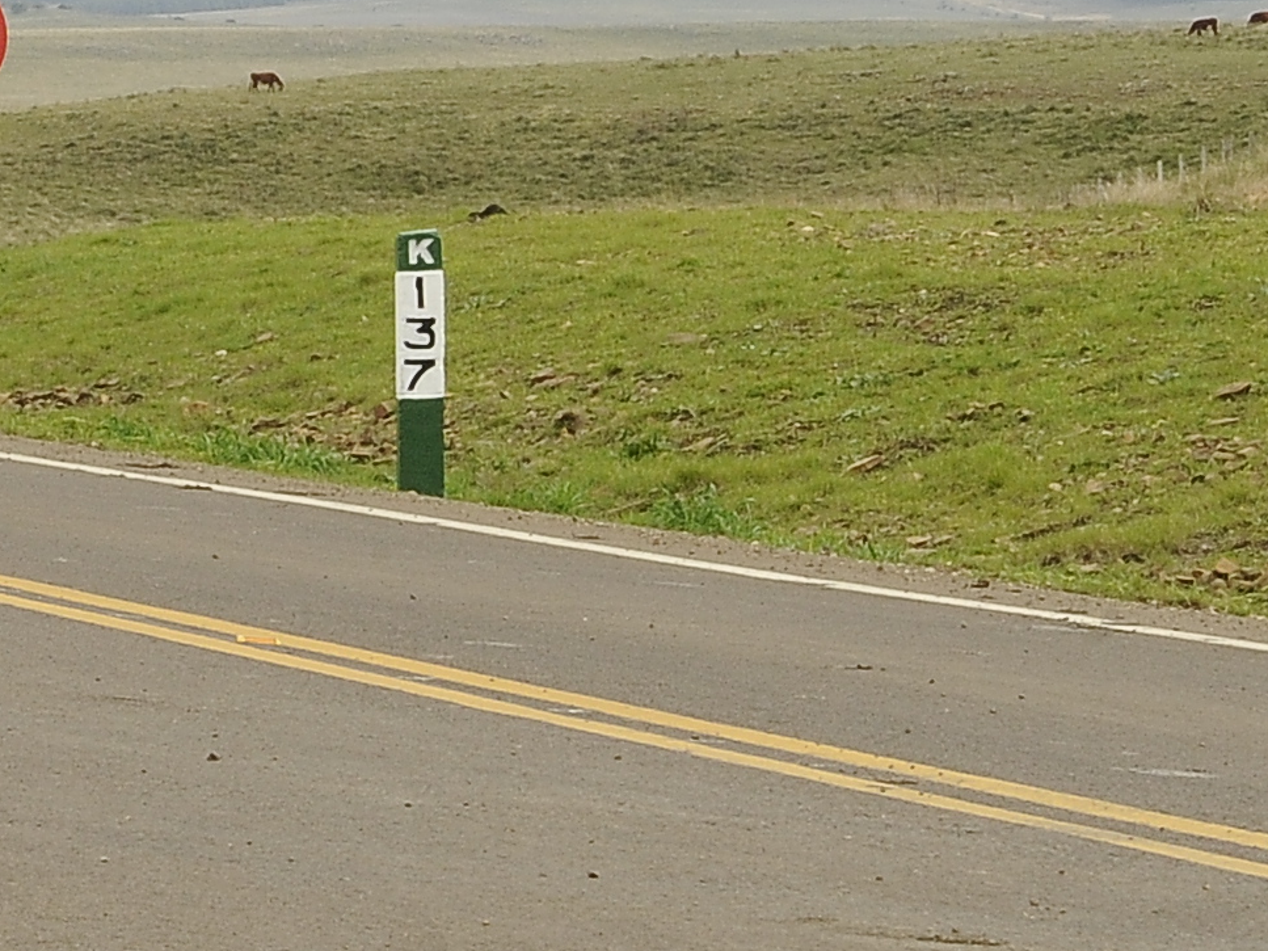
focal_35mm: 296
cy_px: 274
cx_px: -129
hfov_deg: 6.7
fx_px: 10841
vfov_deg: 5.0
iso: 1000
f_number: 18
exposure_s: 1/200
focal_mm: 70
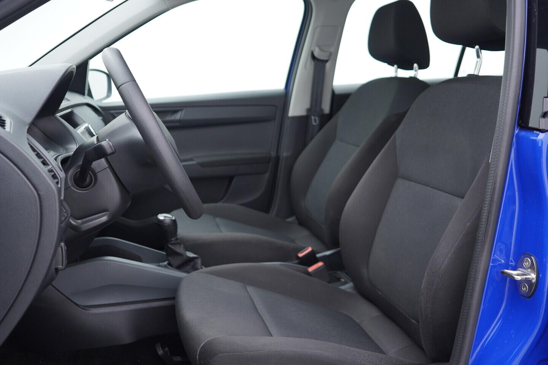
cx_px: 274
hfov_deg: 53.1
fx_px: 548
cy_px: 182
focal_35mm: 36
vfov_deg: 36.9
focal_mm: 24
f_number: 2.8
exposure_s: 1/40
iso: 160
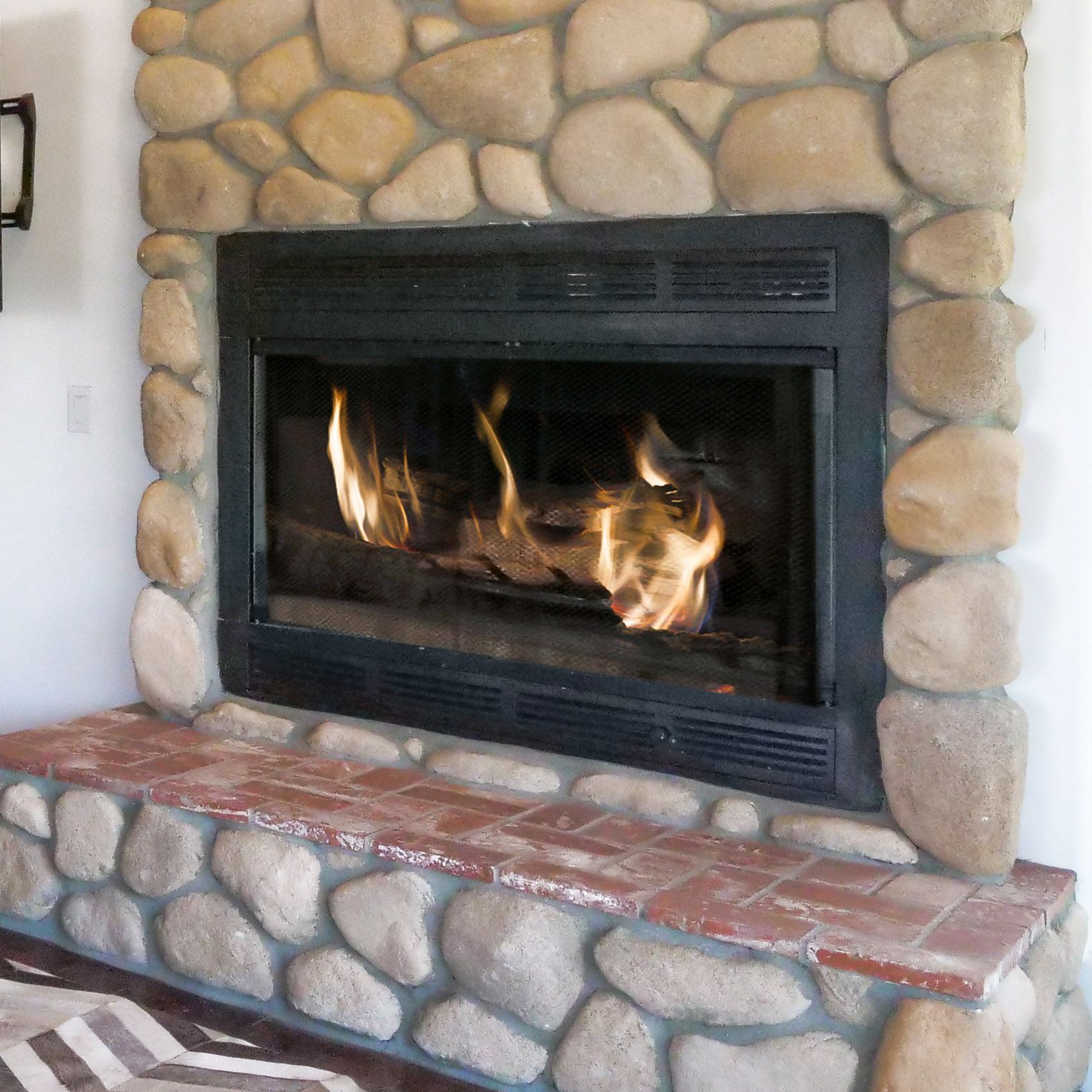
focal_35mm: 46
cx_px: -293
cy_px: 296
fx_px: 1642
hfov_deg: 30.0
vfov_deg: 36.1
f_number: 8
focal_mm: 8
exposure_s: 1/125
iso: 2500
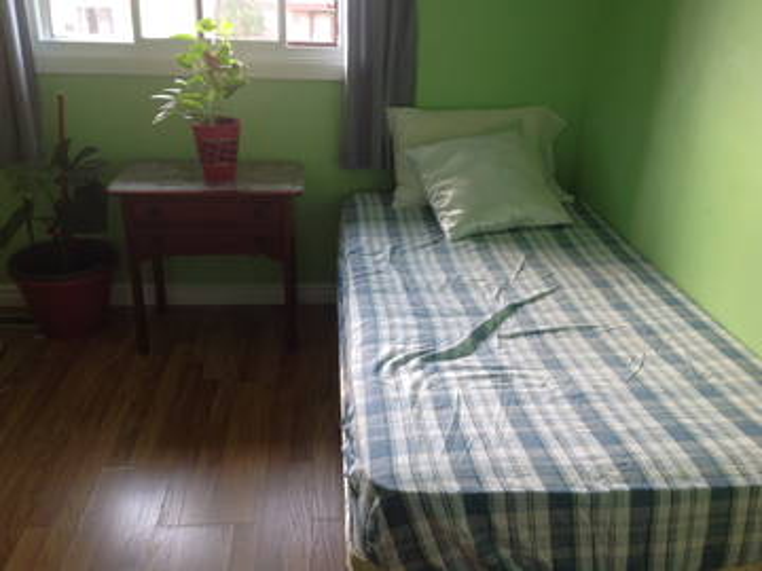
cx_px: 381
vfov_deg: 40.7
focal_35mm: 35
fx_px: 770
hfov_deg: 52.6
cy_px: 286
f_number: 2.4
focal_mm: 4.28
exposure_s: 1/24
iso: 50
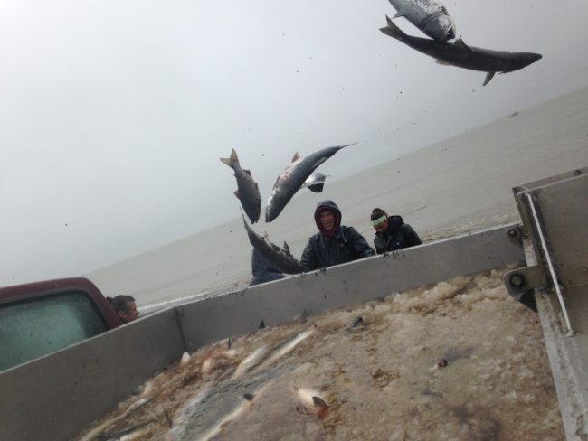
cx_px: 294
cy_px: 220
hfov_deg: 55.3
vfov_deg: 43.0
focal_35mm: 33
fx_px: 561
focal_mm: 4.12
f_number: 2.4
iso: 50
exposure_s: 1/1355
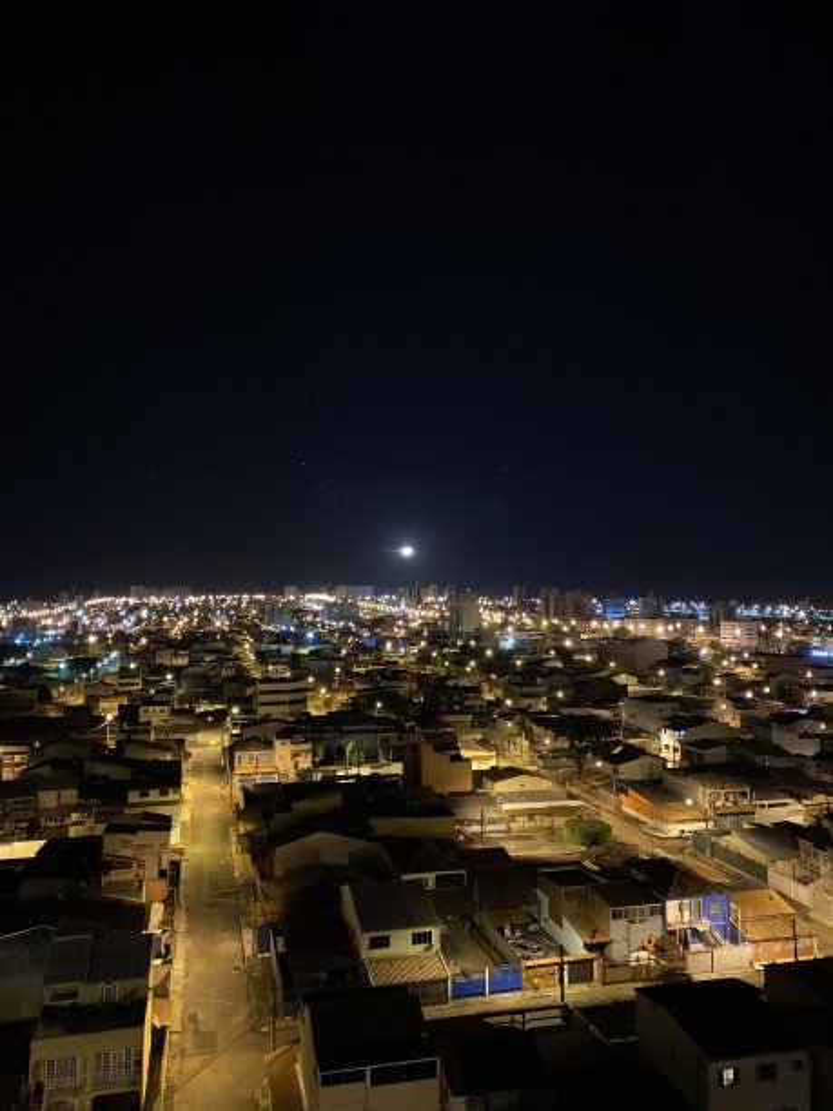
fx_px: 834
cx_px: 416
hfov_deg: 53.1
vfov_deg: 67.3
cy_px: 556
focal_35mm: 26
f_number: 1.8
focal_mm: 4.25
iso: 2000
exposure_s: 1/15
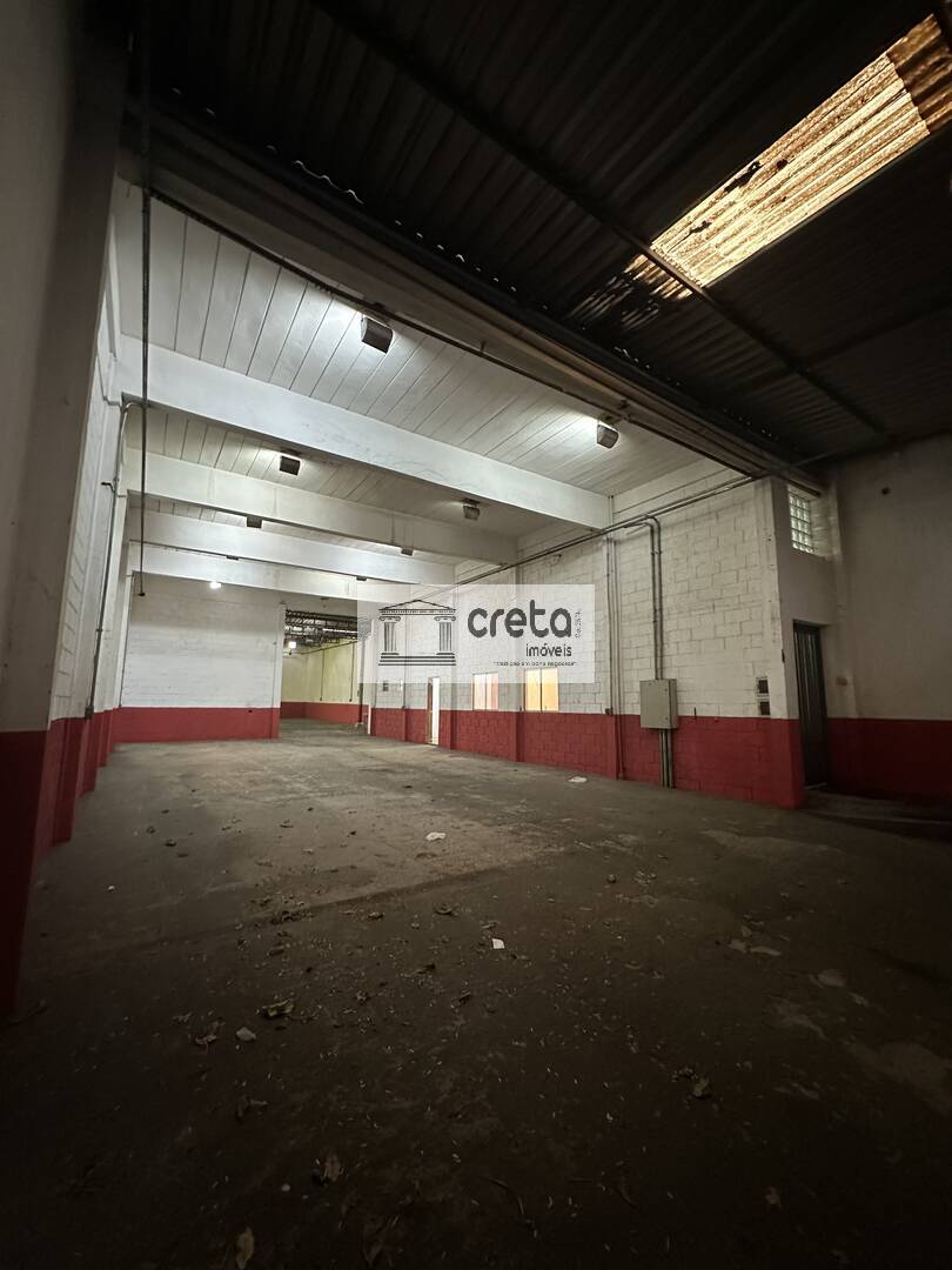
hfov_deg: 85.7
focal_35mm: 14
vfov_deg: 102.1
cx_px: 476
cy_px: 635
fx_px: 513
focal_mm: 2.22
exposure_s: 1/60
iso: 800
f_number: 2.2
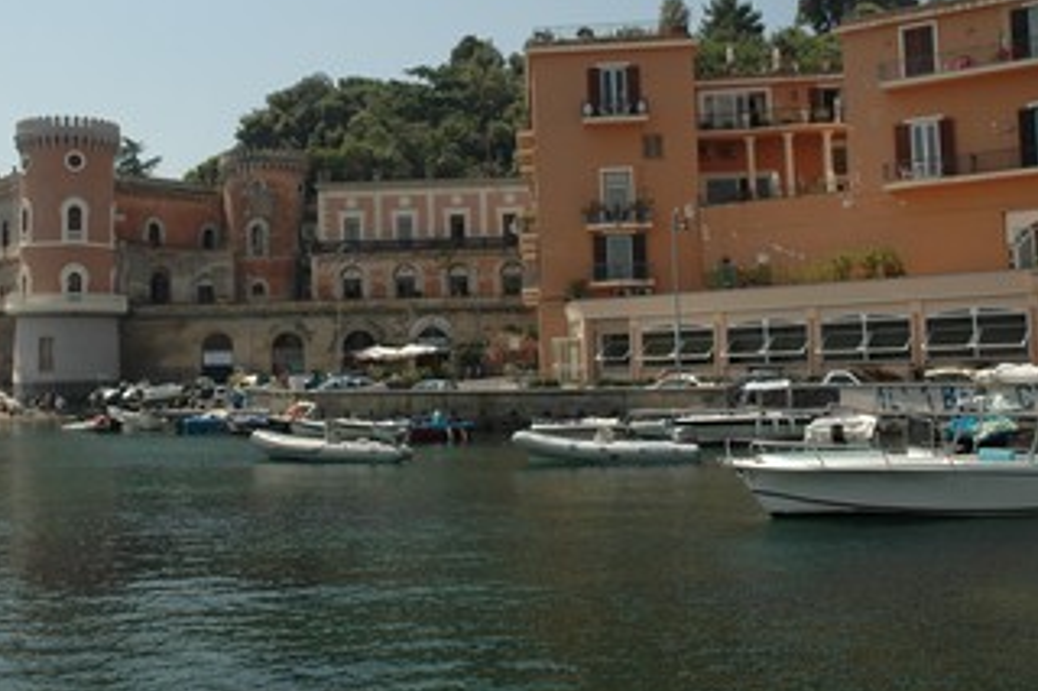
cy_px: 276
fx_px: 1297
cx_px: 399
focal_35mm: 45
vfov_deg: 29.8
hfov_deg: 43.3
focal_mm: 24
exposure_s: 1/500
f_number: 8
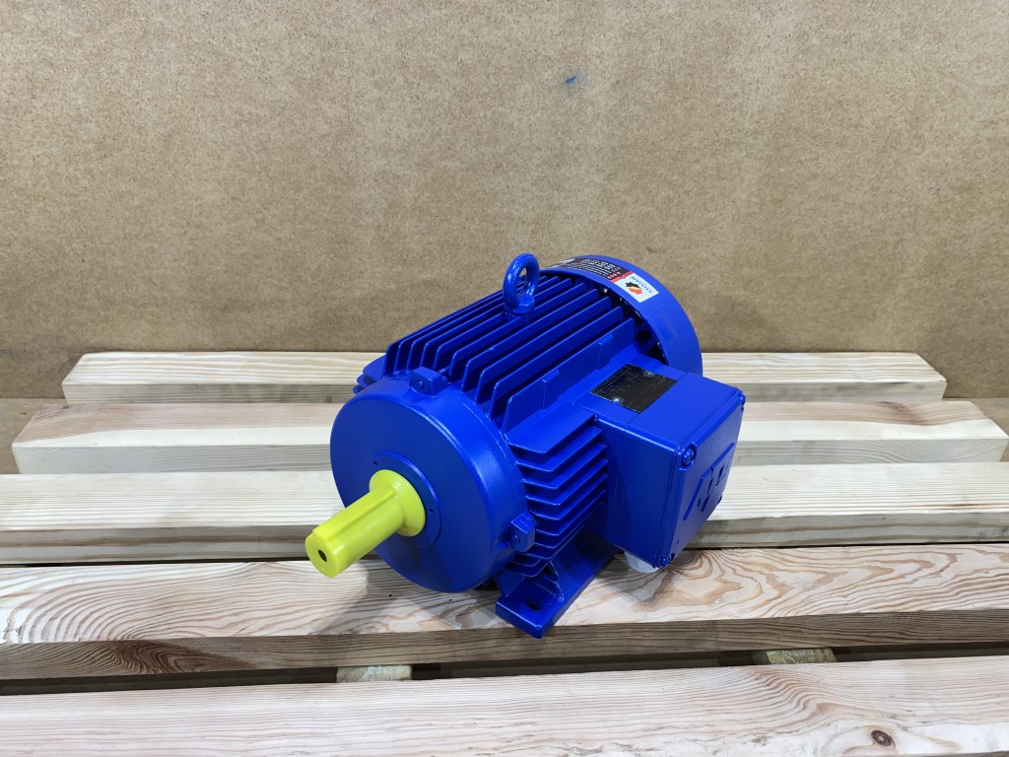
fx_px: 758
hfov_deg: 67.3
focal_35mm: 26
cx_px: 504
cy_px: 378
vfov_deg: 53.1
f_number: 1.8
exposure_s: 1/109
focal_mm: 4.25
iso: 32
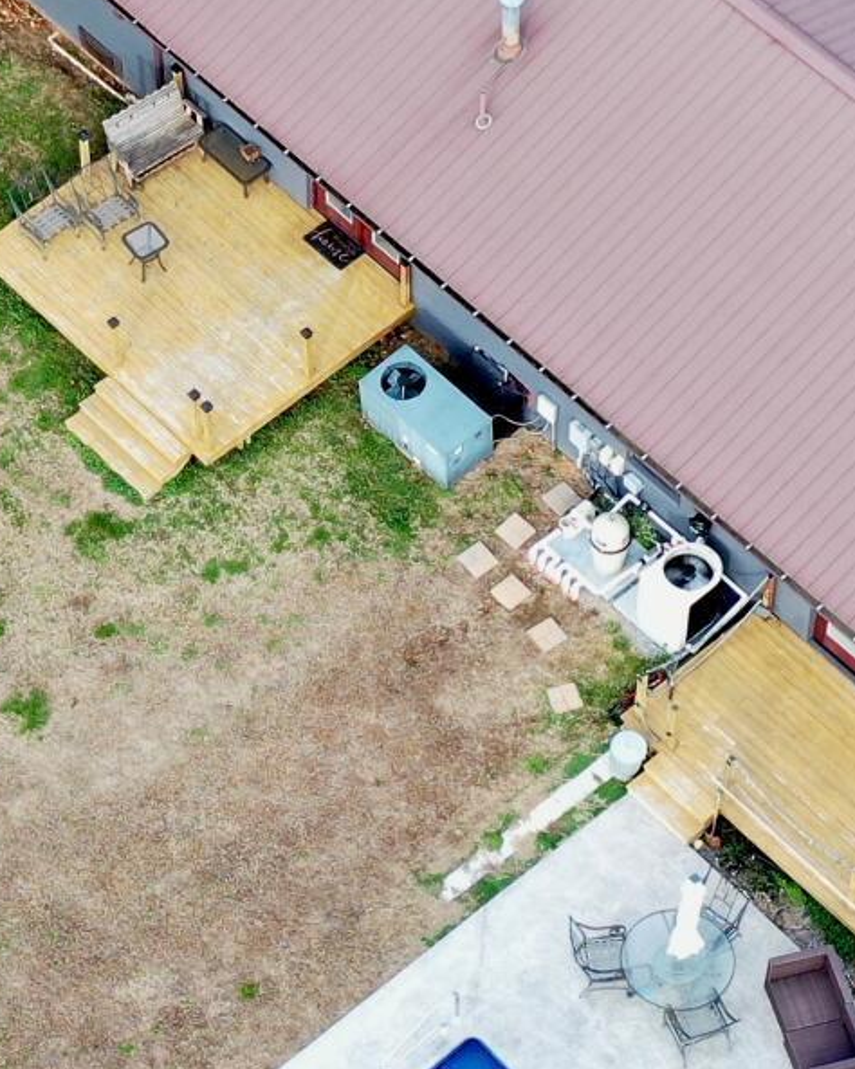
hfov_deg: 11.6
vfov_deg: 14.5
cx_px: 225
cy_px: 368
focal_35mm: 133
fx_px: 4209
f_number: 4
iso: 100
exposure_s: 1/100
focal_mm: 10.26
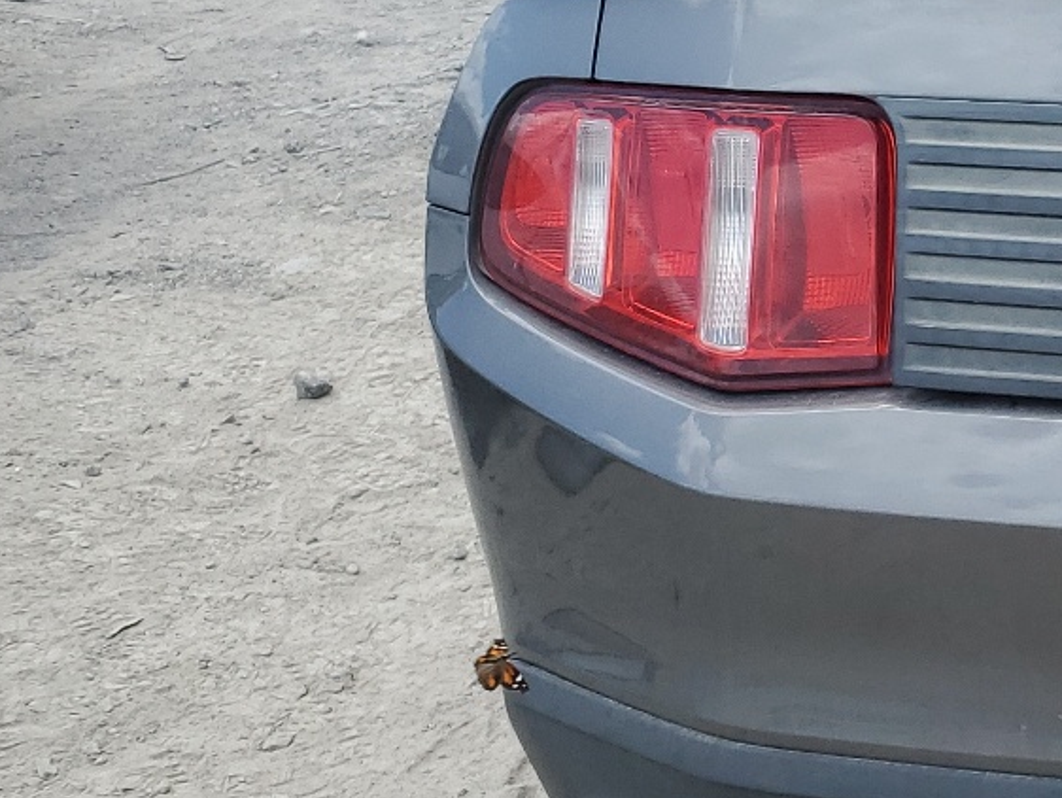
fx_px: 2271
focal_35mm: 74
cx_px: 1457
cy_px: 303
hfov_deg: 22.8
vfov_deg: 19.9
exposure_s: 1/2000
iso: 50
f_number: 1.5
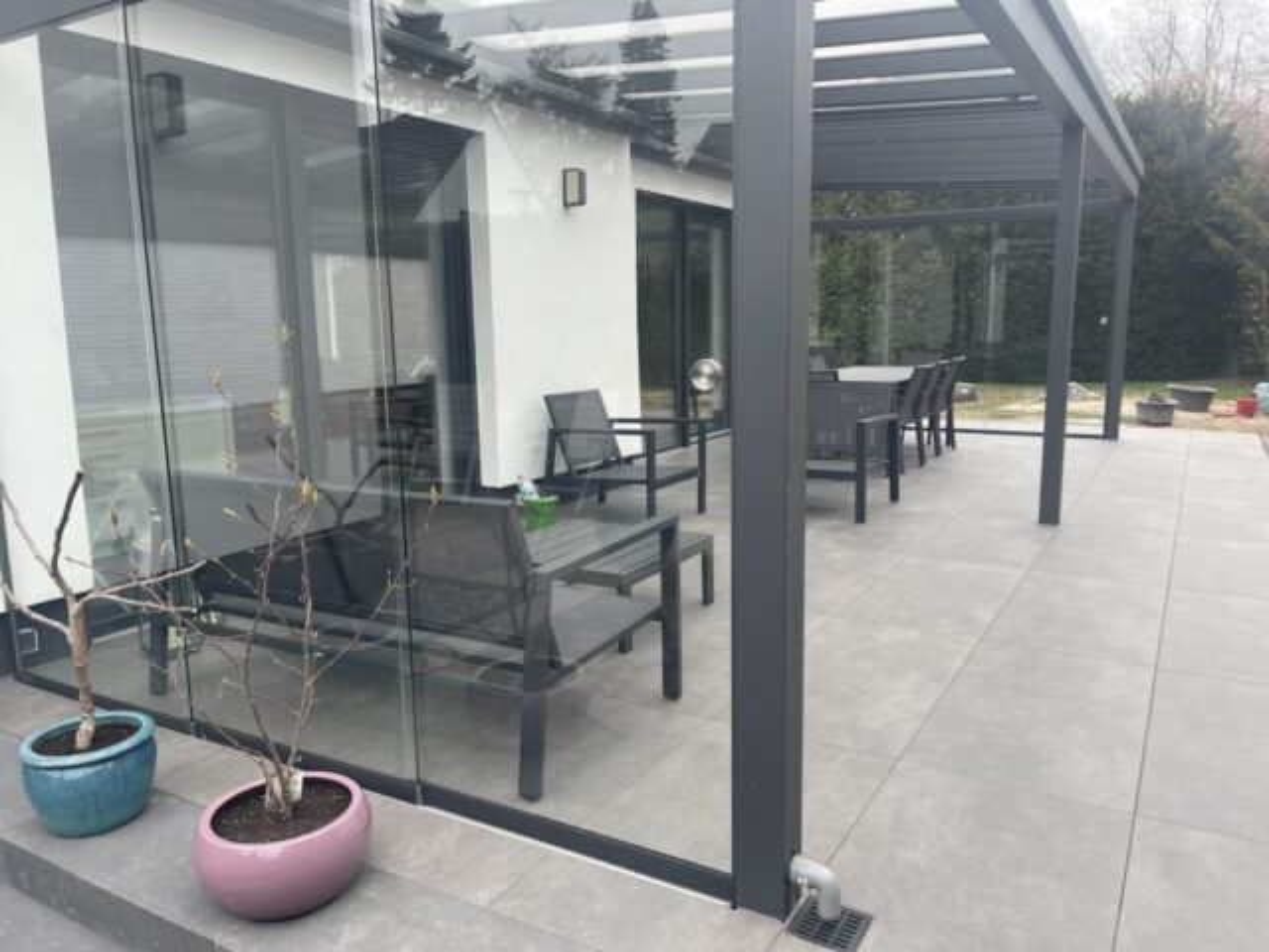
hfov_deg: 67.3
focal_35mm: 26
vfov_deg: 53.1
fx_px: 953
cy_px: 476
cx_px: 634
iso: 32
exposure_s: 1/281
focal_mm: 5.1
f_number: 1.6
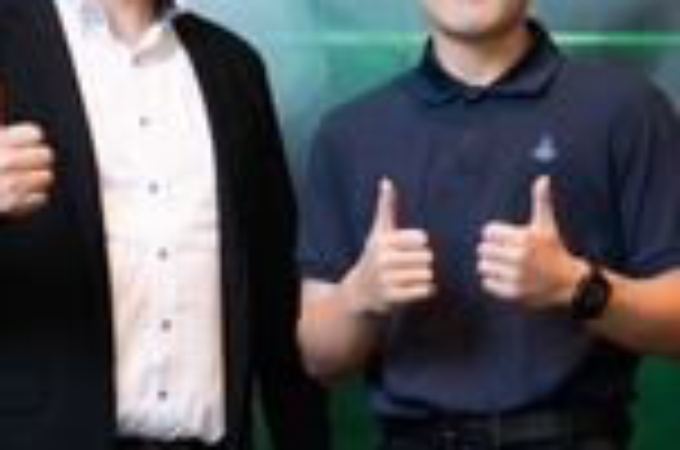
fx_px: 2394
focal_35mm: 127
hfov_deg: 16.1
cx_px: 509
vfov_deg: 10.7
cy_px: 374
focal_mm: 29
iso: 640
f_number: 2.8
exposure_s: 1/125
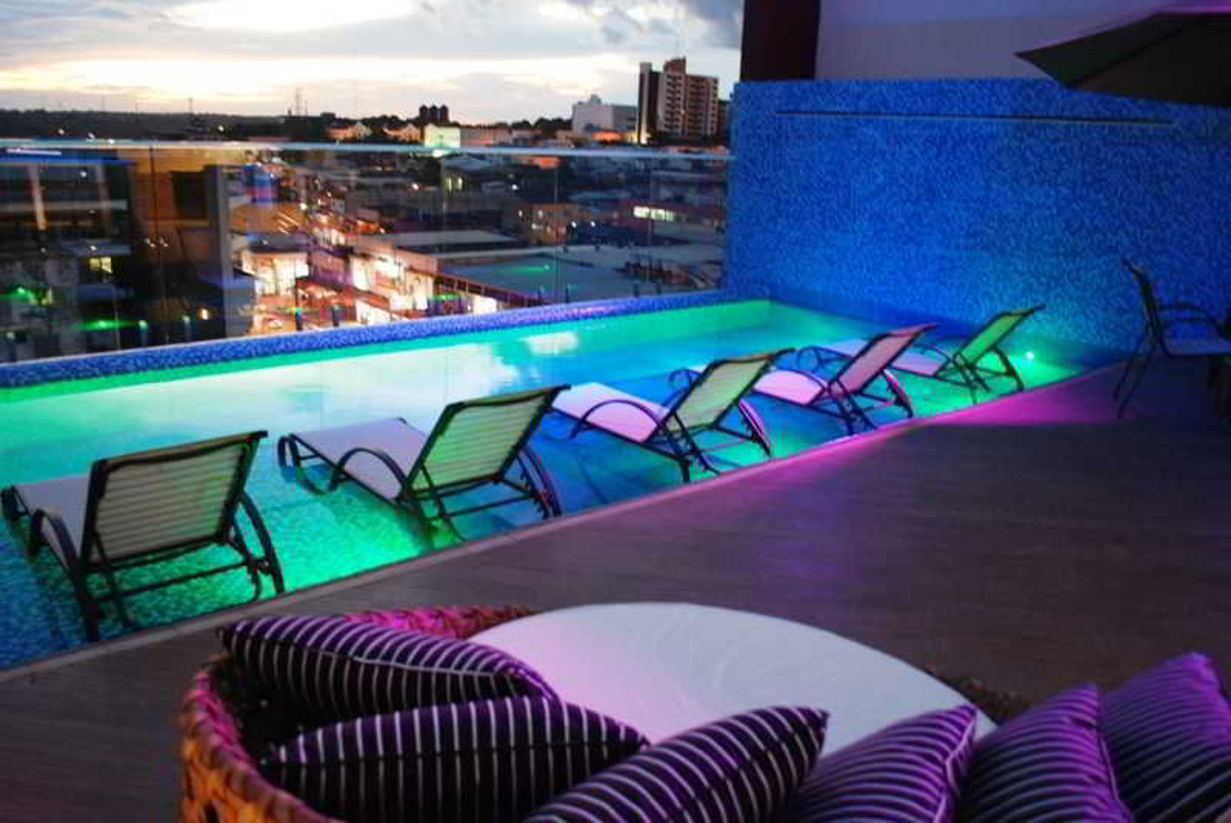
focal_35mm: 27
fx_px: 924
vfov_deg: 48.0
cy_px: 412
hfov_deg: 67.3
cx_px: 616
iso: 500
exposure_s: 1/5
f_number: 3.5
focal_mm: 18
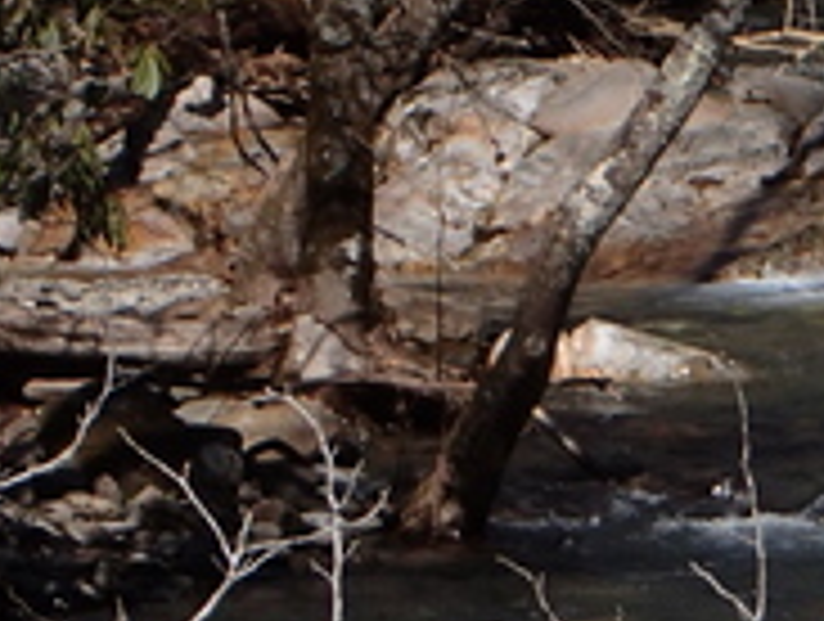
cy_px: 454
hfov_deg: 4.5
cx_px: 1792
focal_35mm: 436
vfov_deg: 3.4
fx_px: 10399
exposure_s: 1/400
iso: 100
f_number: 6.3
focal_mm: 18
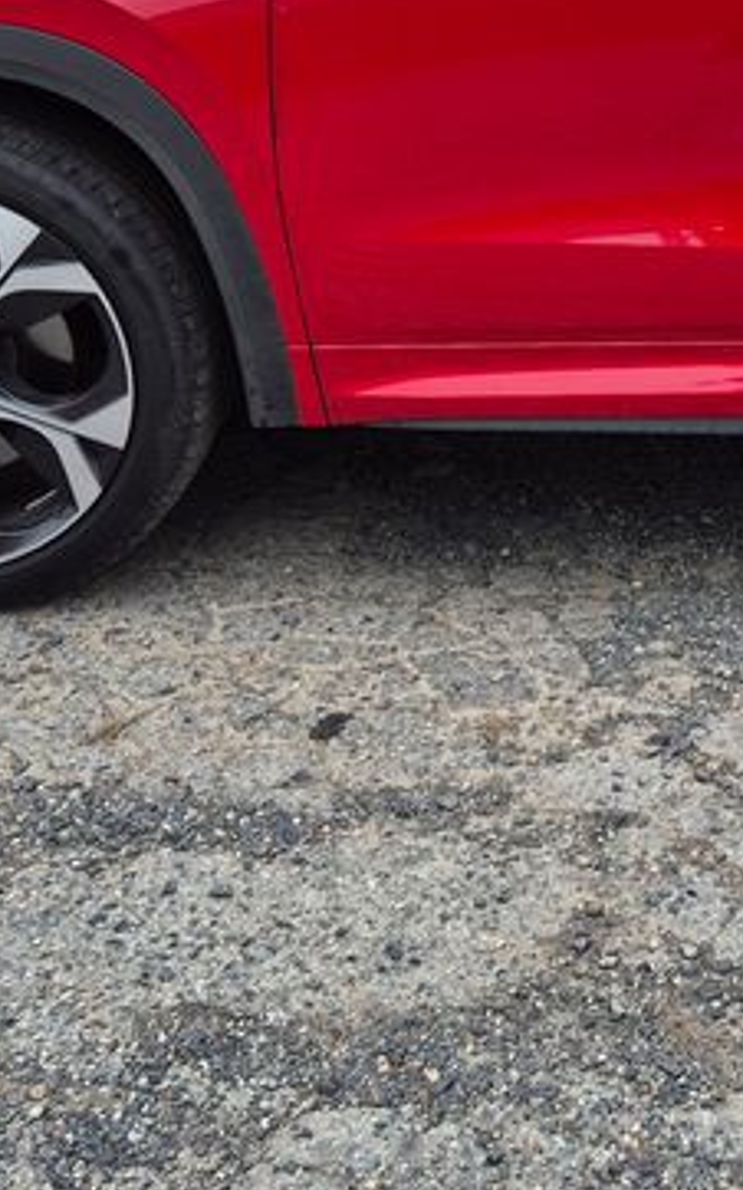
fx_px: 2237
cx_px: 960
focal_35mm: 69
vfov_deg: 28.7
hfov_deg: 17.7
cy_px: 138
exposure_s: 1/243
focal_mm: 5.4
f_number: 1.8
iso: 25
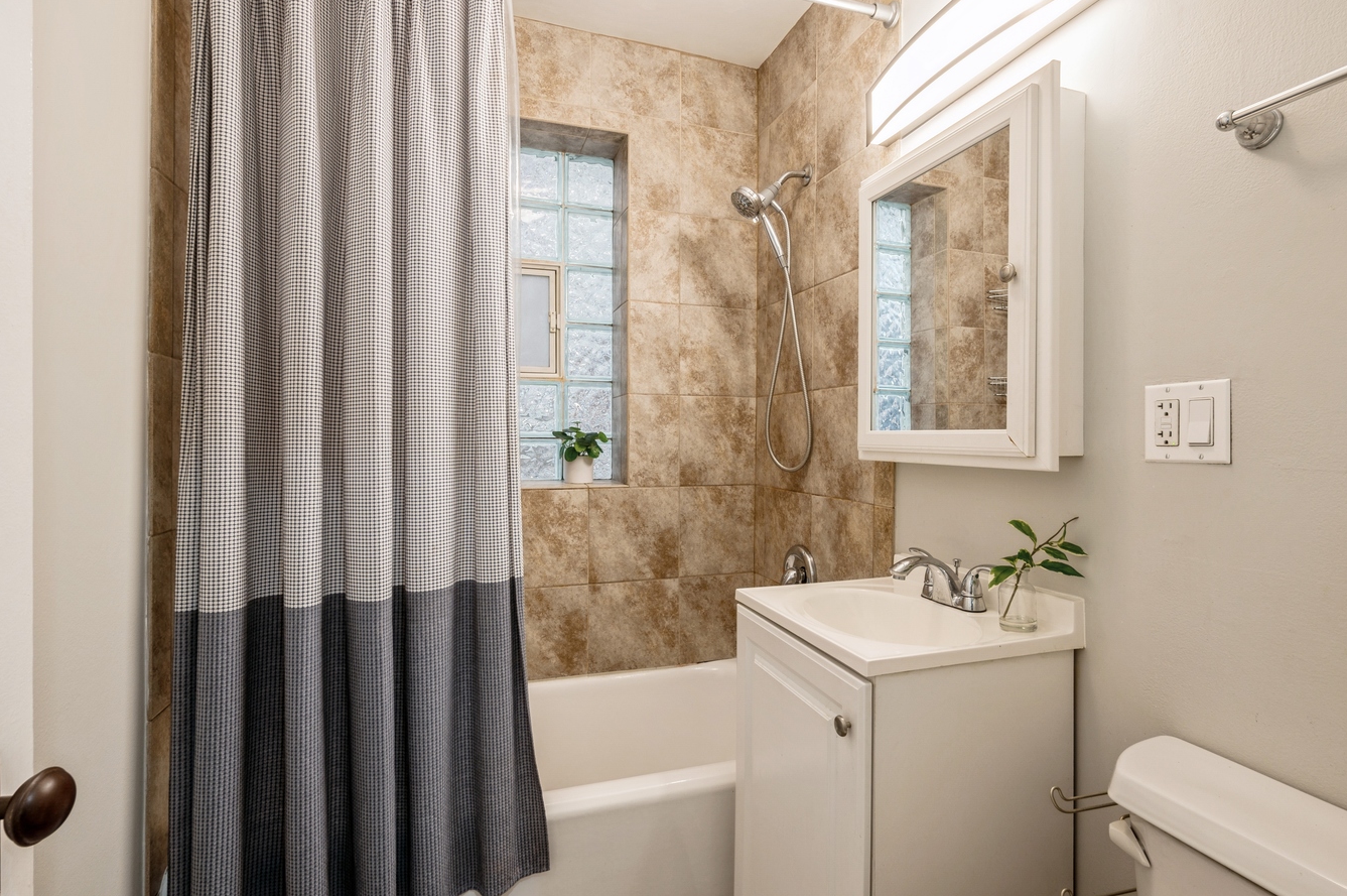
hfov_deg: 93.3
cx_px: 687
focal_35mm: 17
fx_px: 636
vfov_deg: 70.3
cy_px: 441
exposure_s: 1/2
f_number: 9
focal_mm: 14
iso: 100
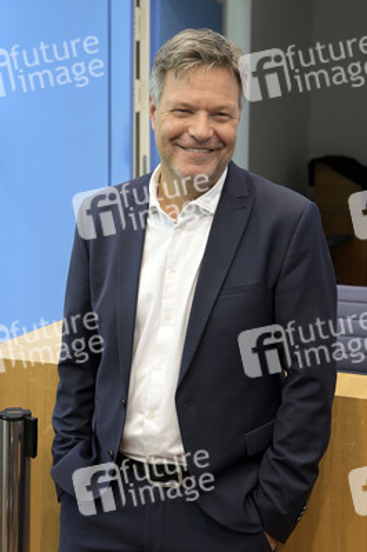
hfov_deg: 25.9
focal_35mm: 52
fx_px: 796
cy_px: 276
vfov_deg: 38.2
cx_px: 184
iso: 3200
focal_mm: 52
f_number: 5.6
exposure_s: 1/320
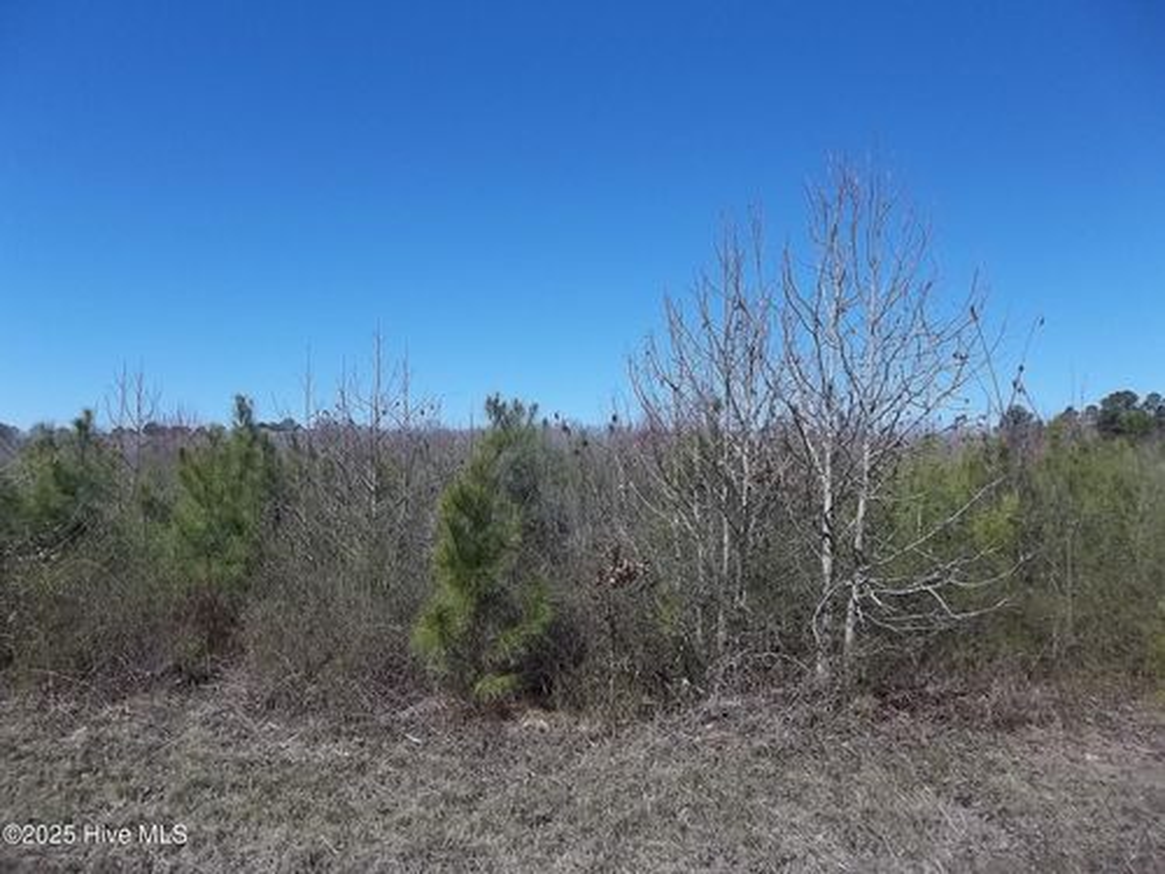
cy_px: 437
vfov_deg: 51.4
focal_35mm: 27
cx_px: 582
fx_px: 909
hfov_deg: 65.3
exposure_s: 1/250
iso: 80
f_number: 8.9
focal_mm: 4.9
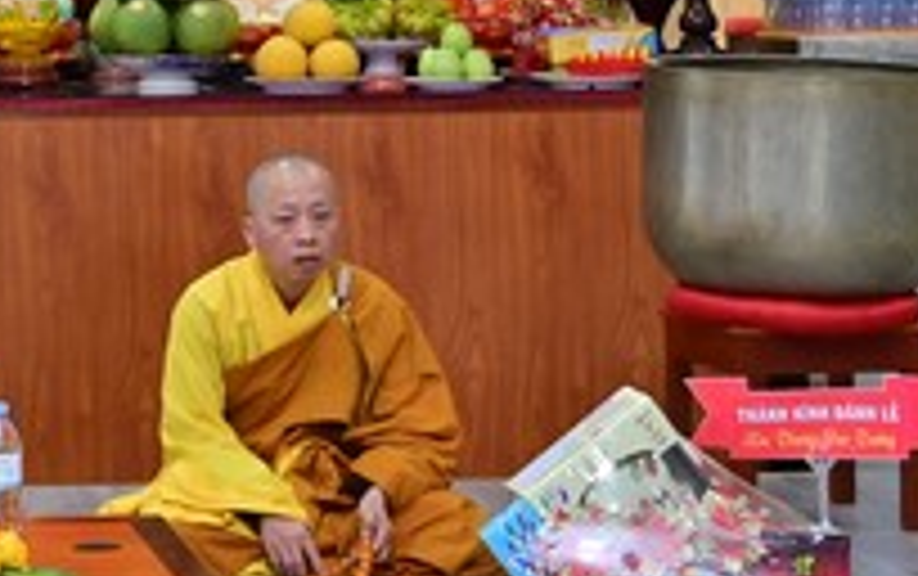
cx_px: -261
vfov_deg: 10.6
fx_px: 3081
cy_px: -45
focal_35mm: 123
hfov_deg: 16.1
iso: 2000
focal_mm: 38
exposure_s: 1/125
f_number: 6.3
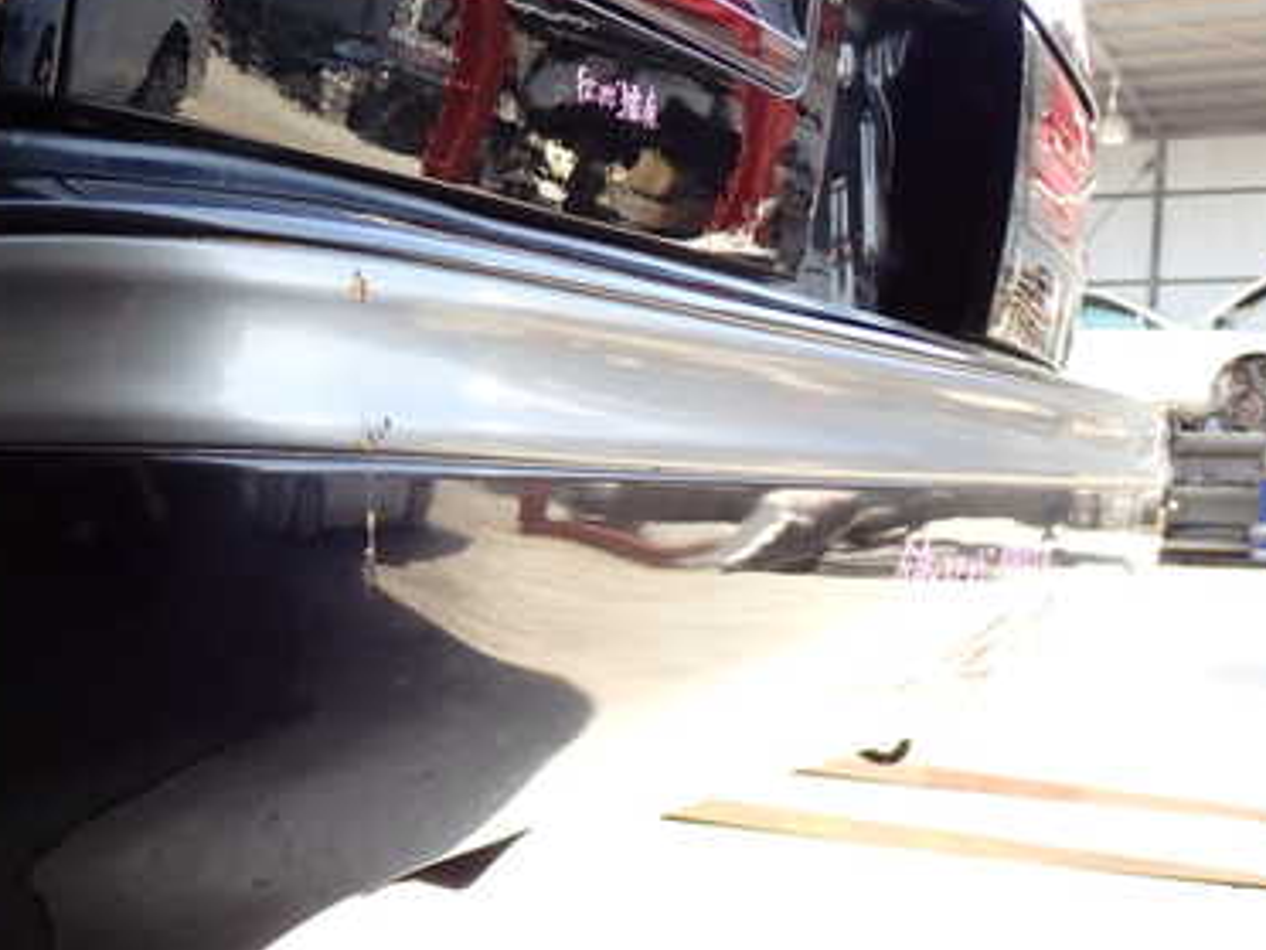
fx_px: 2121
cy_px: 633
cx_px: 265
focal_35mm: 58
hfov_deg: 32.4
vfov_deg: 25.1
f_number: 3.5
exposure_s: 1/80
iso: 100
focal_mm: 6.37
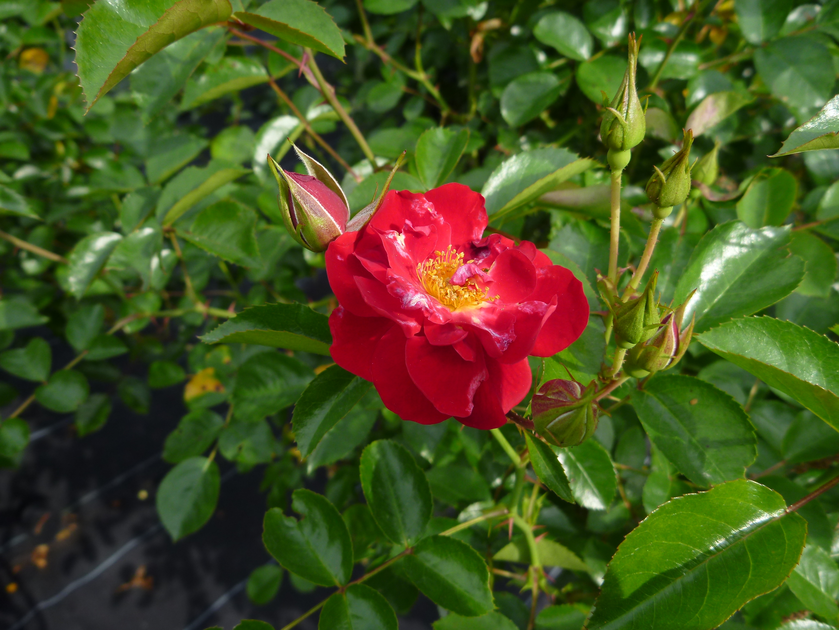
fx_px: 679
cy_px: 315
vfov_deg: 49.7
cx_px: 420
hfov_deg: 63.4
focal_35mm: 28
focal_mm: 4.9
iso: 80
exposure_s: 1/320
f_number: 3.3
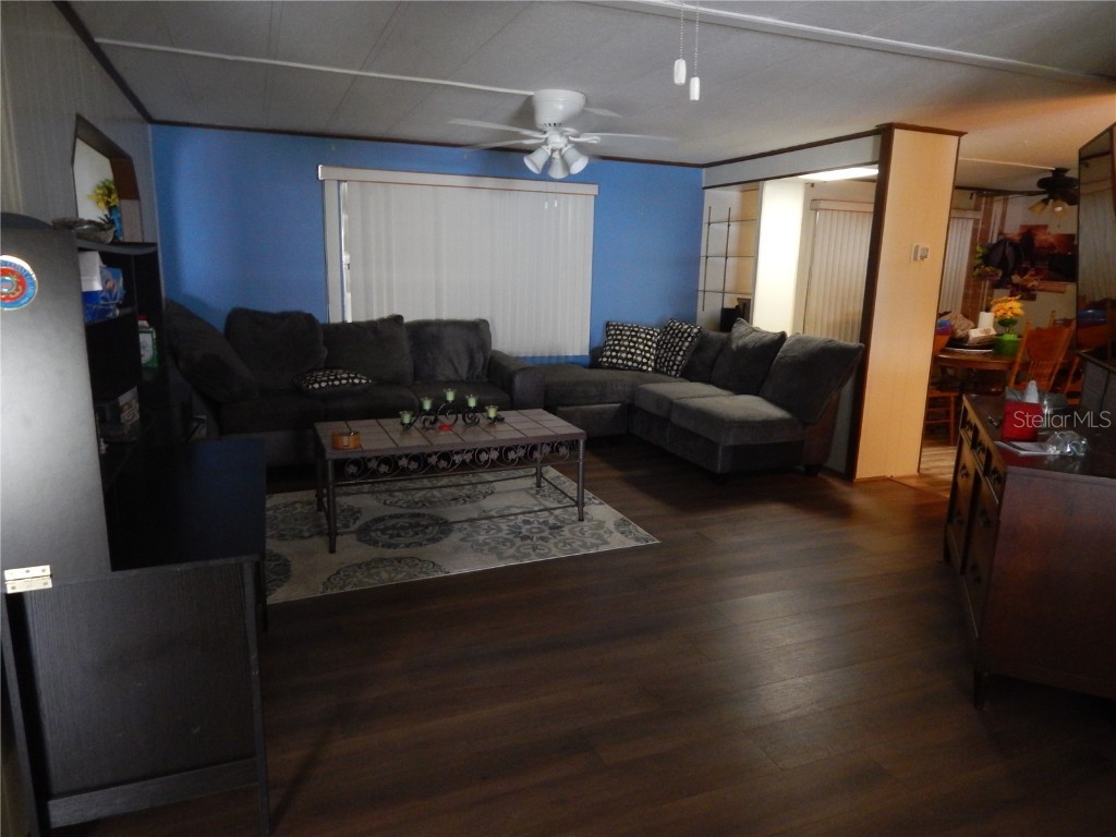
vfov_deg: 58.9
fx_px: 742
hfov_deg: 73.9
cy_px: 418
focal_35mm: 23
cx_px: 558
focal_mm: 4
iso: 450
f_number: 3
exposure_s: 1/15
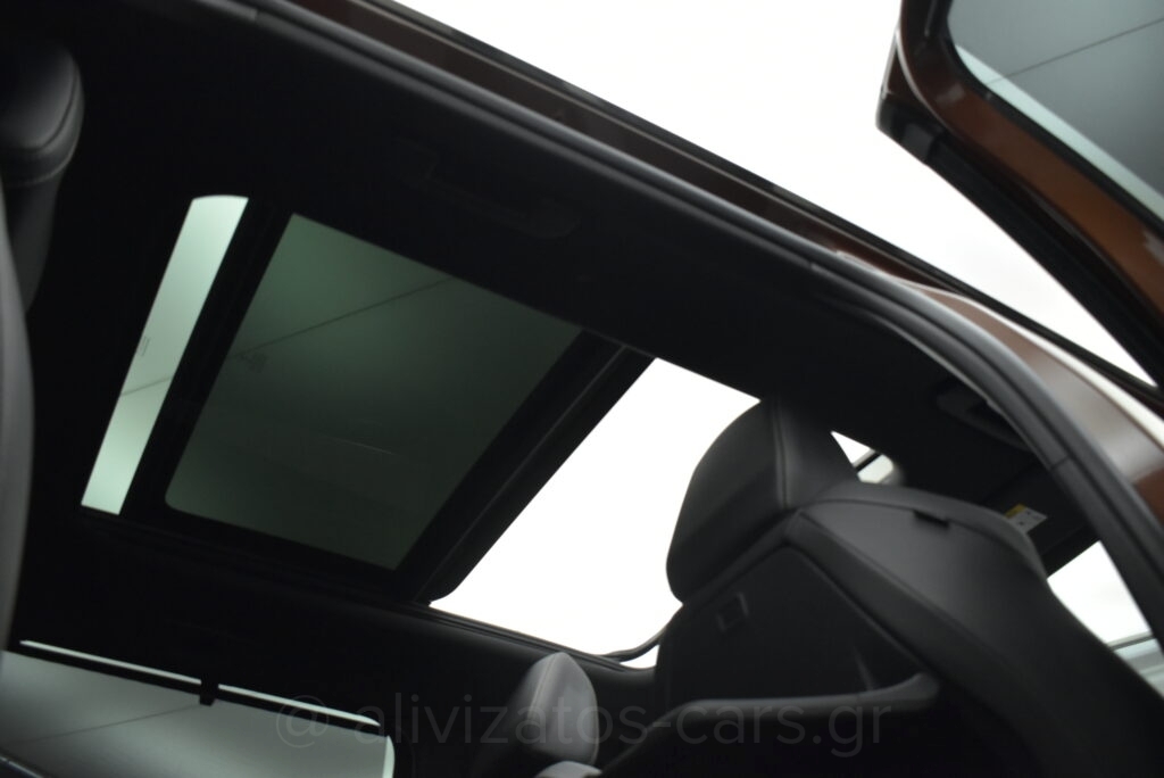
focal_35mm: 32
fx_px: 1019
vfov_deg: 41.8
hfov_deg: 59.5
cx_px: 582
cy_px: 389
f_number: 3.8
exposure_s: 1/125
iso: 1600
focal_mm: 21
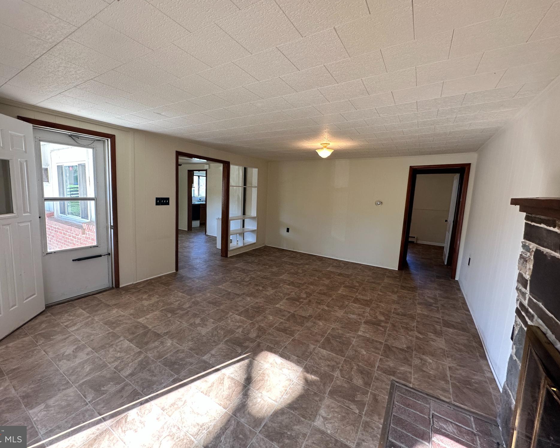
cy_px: 220
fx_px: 249
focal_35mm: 15
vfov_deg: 84.0
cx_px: 259
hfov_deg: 96.6
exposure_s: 1/99
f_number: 2.2
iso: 100
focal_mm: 2.22
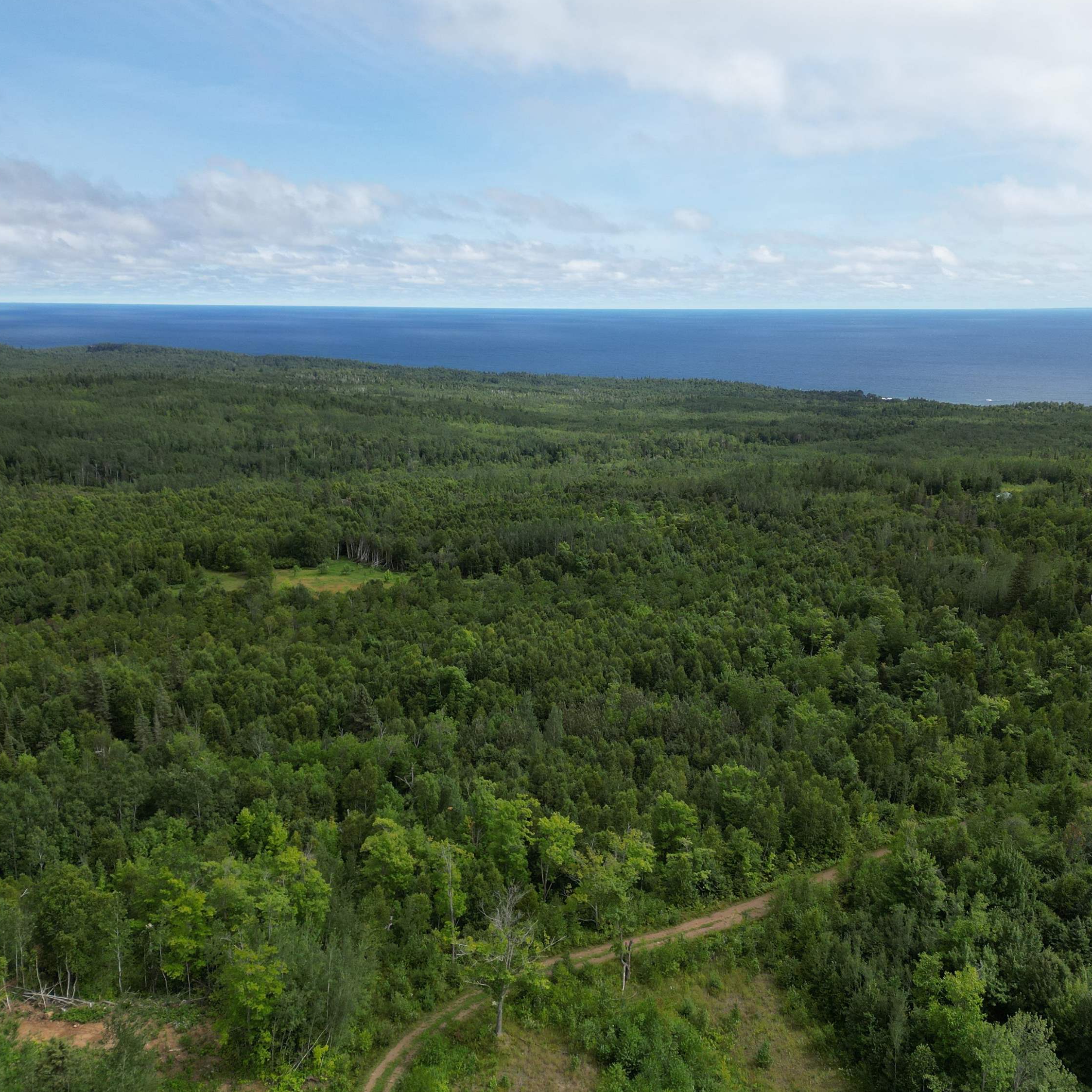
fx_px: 1035
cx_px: 576
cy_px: 547
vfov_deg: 55.6
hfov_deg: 55.6
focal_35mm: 29
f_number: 1.7
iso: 100
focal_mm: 6.72
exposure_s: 1/2500
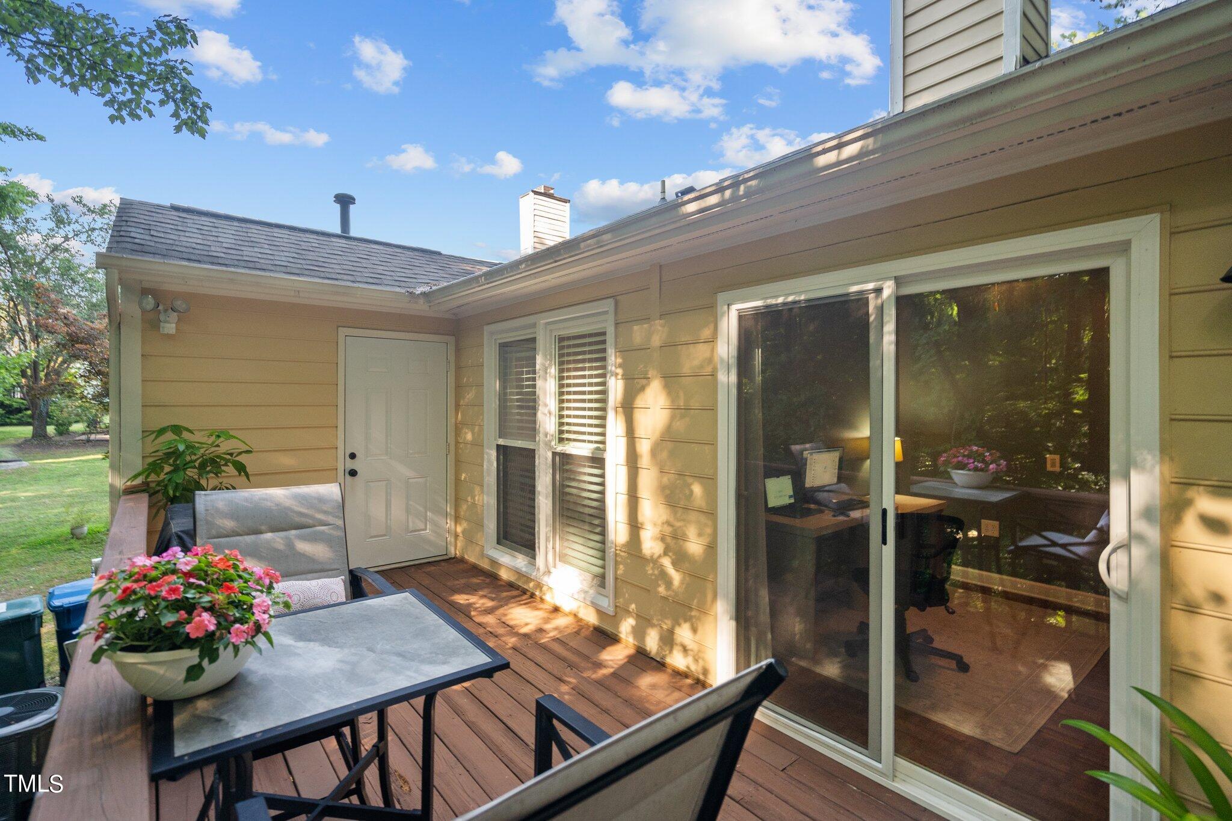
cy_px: 410
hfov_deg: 96.7
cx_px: 616
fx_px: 547
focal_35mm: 16
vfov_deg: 73.7
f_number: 4
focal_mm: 16
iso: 800
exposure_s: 1/60
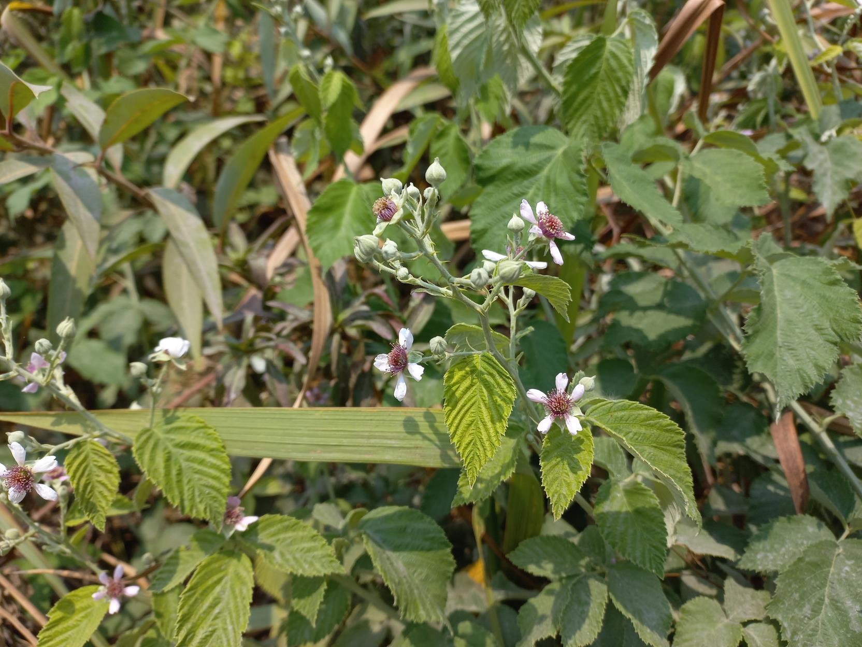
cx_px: 431
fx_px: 623
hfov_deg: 69.4
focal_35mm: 25
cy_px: 324
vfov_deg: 54.9
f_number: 1.8
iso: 25
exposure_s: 1/505
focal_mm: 4.6
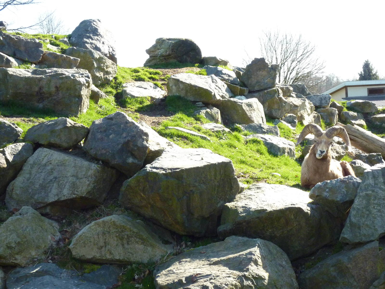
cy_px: 144
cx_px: 192
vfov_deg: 20.4
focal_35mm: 72
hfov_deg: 27.0
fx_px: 801
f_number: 4.1
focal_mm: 11.9
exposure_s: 1/500
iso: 320
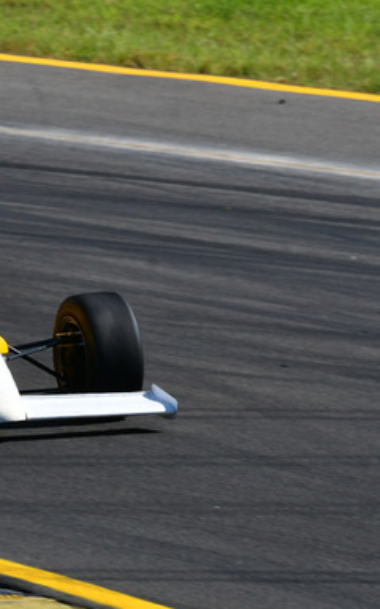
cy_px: 288
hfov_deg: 1.1
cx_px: -177
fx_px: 19539
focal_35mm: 1177
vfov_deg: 1.8
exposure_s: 1/500
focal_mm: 370
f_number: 11
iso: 320
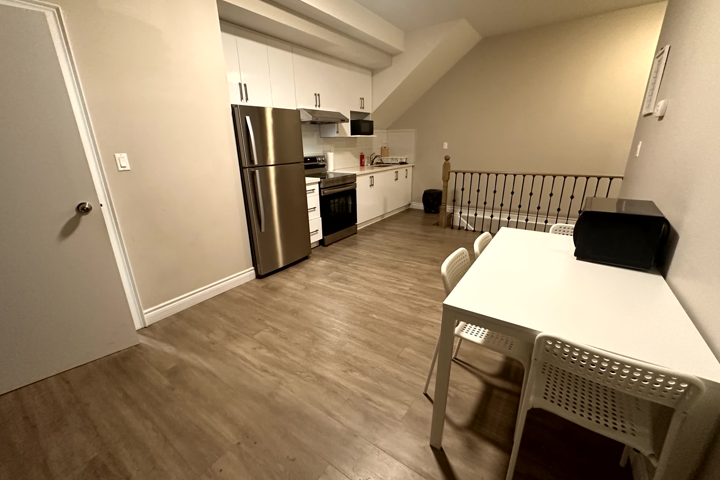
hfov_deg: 100.4
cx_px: 355
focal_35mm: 15
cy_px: 240
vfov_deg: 77.3
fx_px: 300
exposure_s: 1/60
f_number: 2.2
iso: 500
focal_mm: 2.22
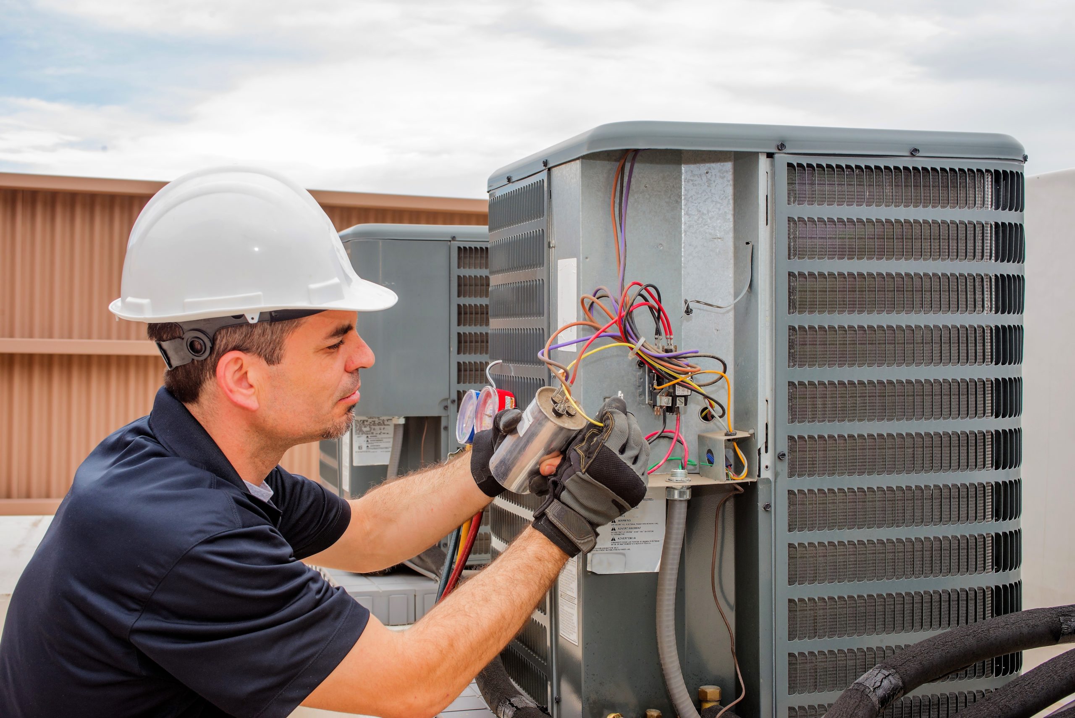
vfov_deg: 28.1
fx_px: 1434
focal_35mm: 48
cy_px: 359
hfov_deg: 41.1
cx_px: 538
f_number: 11
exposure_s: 1/60
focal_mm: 48
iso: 250
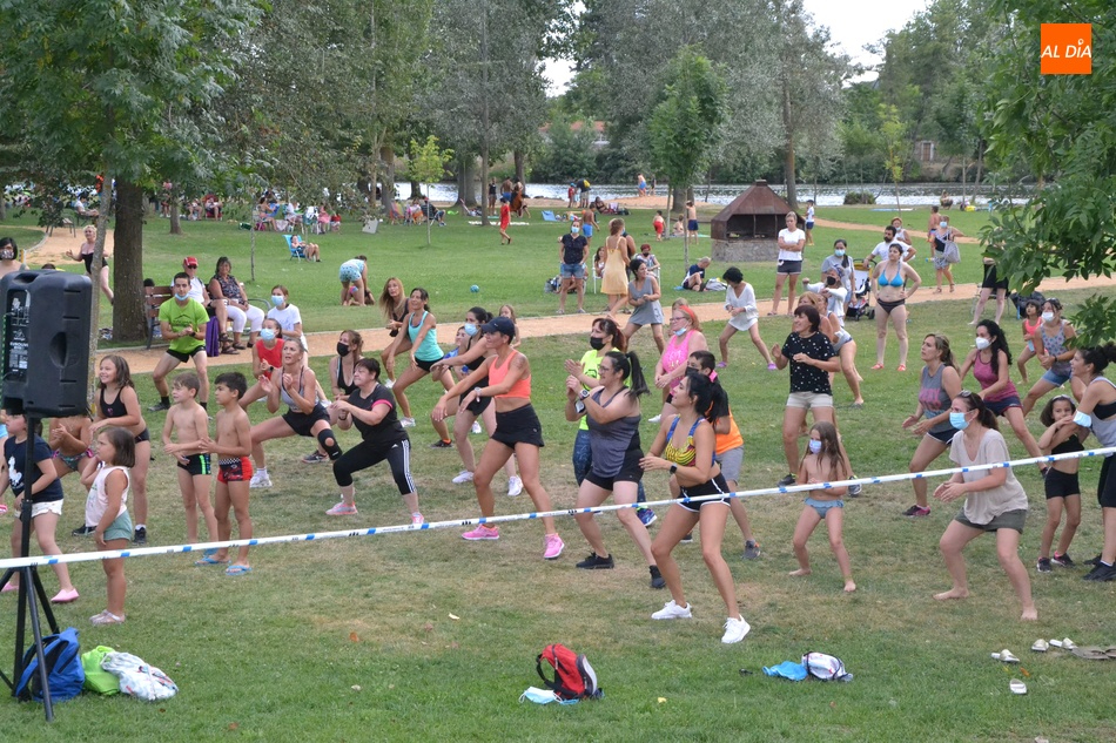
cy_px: 372
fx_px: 2231
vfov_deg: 18.9
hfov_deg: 28.1
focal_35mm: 72
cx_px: 558
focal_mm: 48
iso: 3200
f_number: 11
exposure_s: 1/500
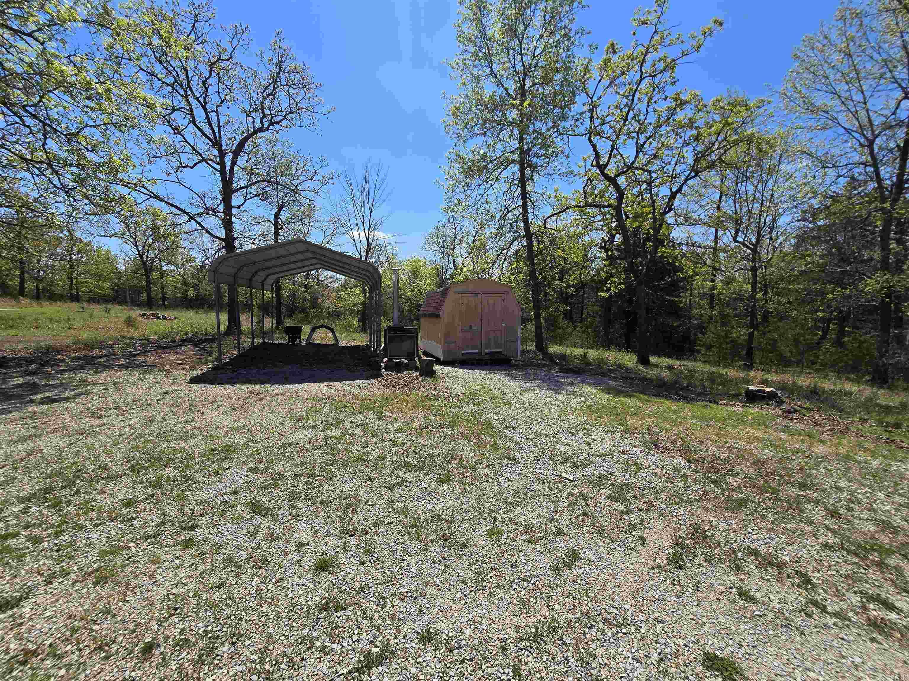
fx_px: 341
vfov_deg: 89.9
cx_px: 454
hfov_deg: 106.2
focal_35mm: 13
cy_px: 340
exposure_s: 1/2497
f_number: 2.2
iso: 50
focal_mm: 2.2
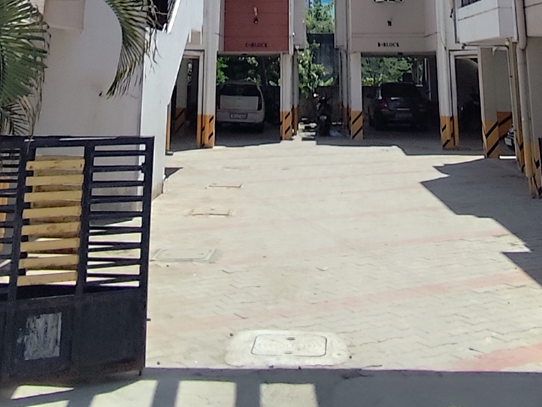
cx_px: 270
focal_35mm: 58
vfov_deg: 20.9
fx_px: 909
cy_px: -224
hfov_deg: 33.2
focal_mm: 1.65
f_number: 2.2
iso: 50
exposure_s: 1/1800
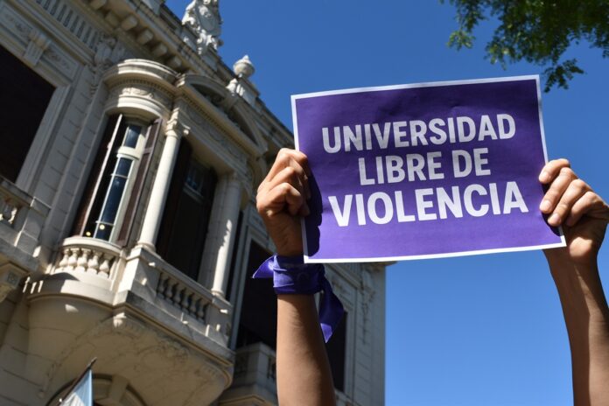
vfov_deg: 33.0
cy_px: 203
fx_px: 685
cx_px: 304
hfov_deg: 47.9
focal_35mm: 40
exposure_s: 1/320
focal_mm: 27
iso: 200
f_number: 9
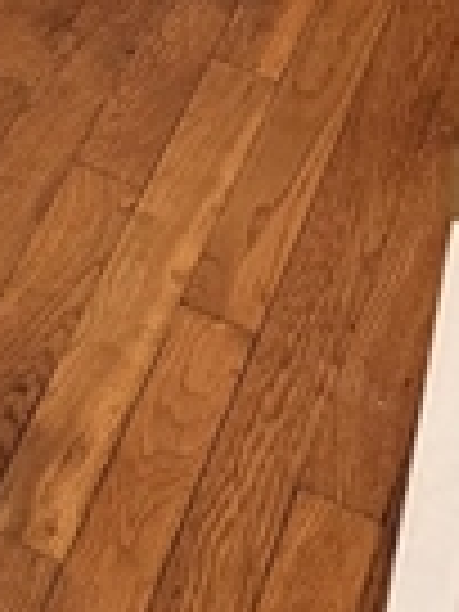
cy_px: -864
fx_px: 2404
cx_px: -752
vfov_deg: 11.8
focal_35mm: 136
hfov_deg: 9.4
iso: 200
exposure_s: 1/120
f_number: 1.78
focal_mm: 6.76
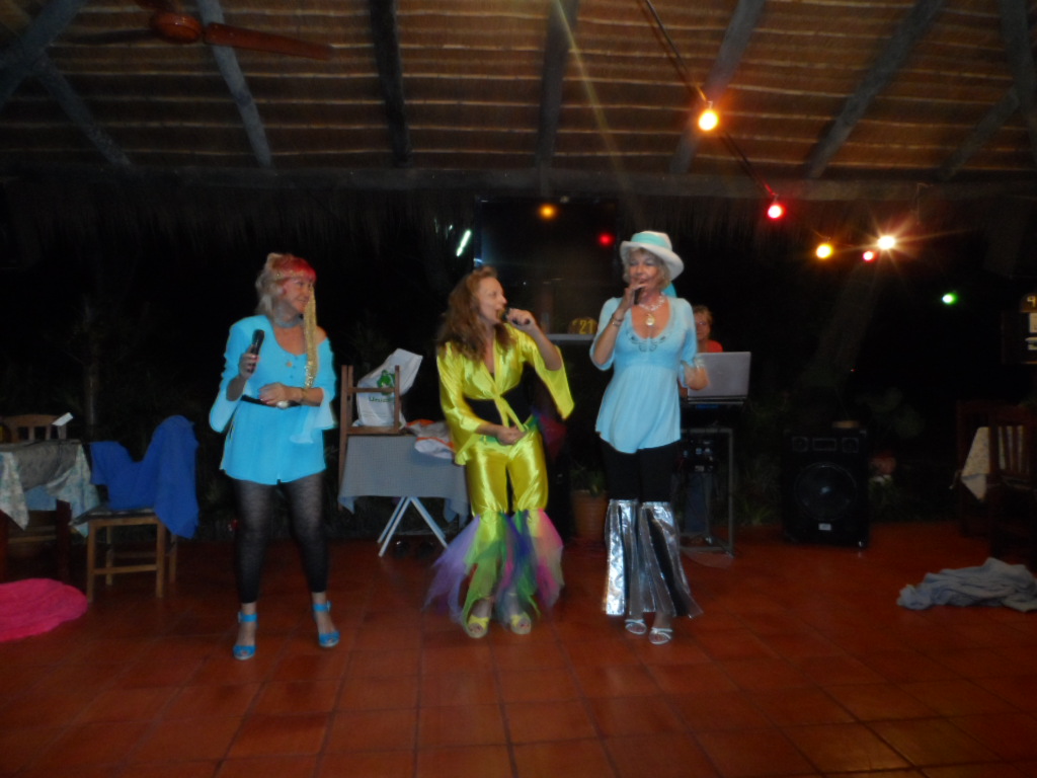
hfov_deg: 71.6
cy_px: 389
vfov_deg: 56.8
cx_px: 518
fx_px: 719
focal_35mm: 24
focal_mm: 4
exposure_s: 1/20
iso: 640
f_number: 3.2
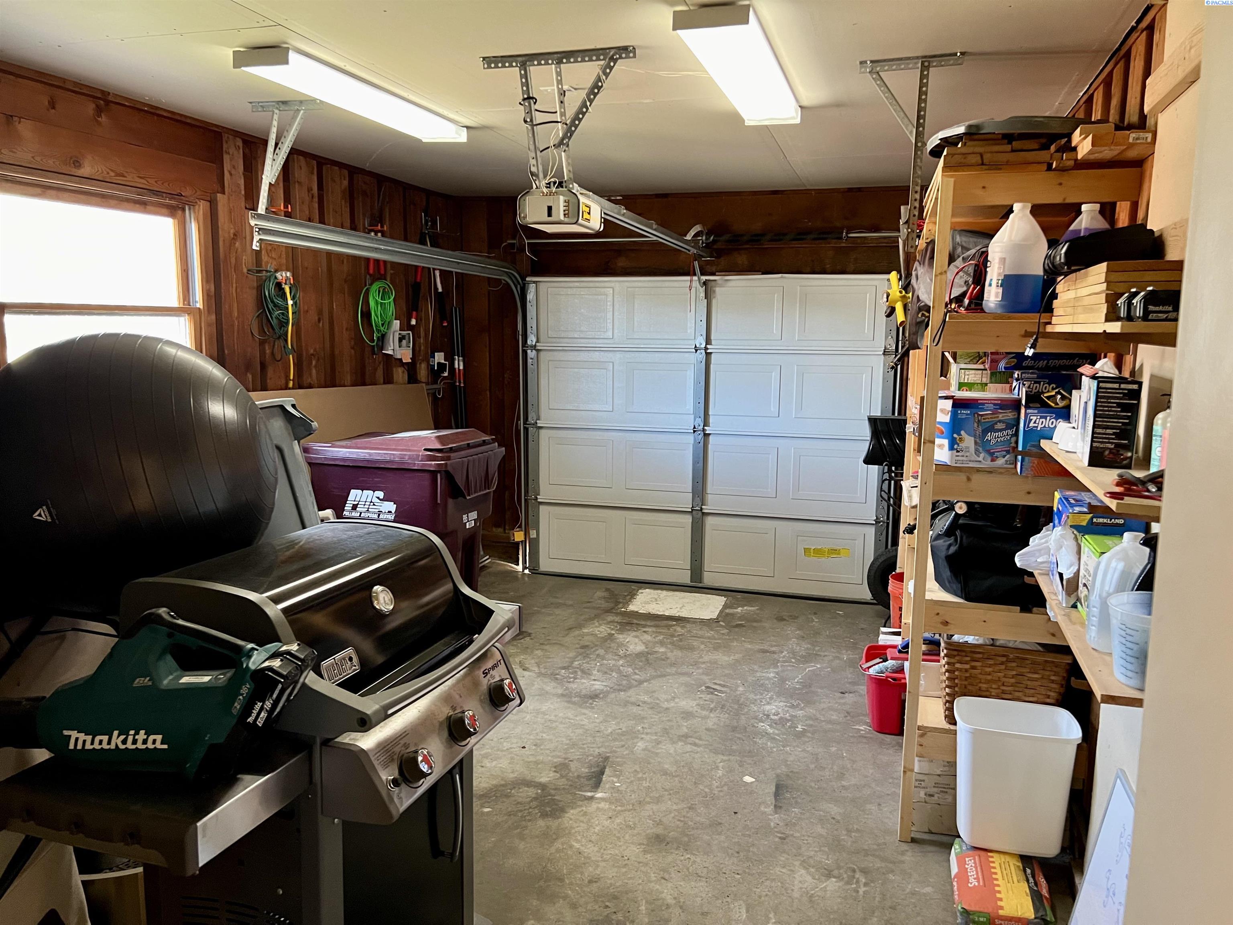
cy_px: 462
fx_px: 926
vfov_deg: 53.1
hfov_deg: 67.3
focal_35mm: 26
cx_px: 616
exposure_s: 1/60
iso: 500
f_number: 1.5
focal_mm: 5.7
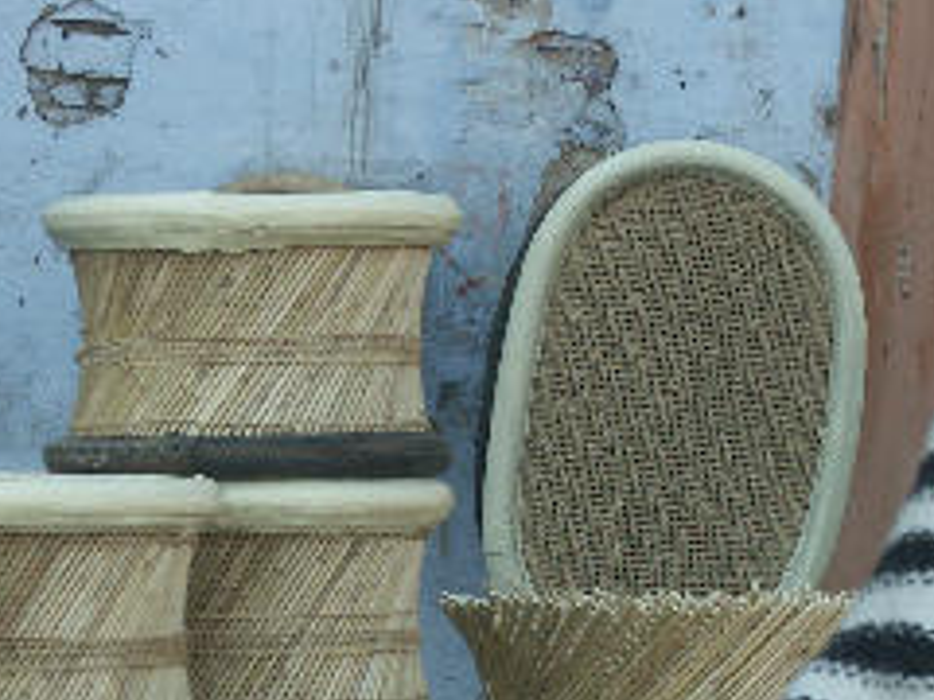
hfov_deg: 8.5
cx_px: 446
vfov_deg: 6.4
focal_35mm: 233
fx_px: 6287
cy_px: 743
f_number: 5
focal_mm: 26.03
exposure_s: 1/400
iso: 100
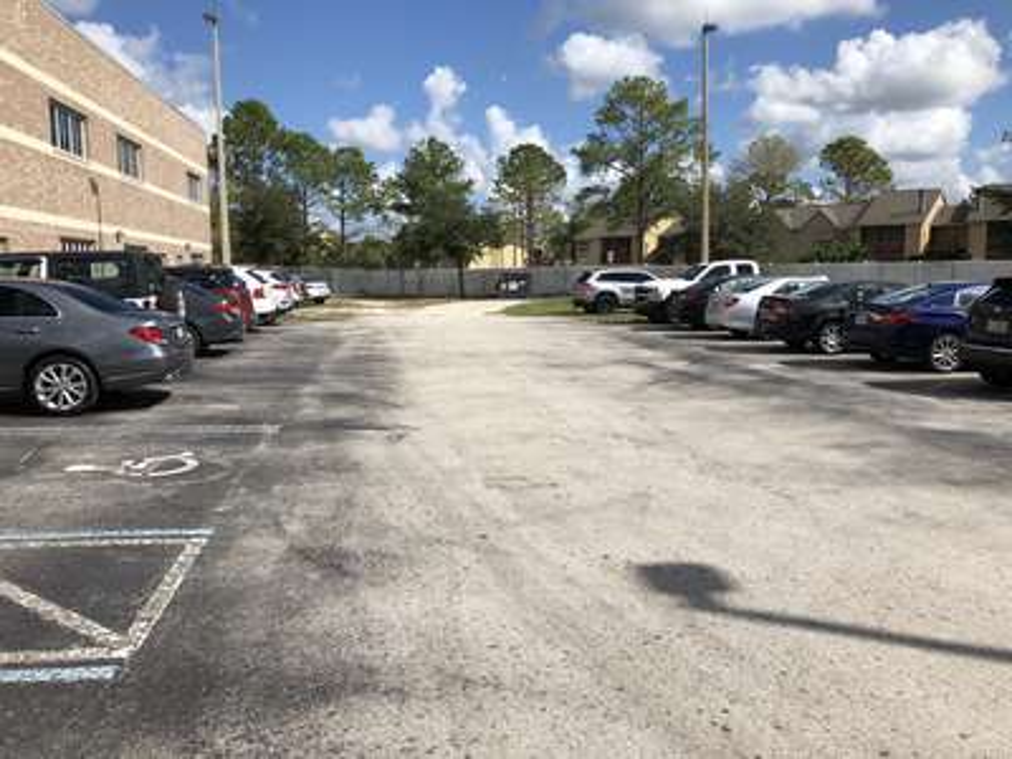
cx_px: 506
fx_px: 819
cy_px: 380
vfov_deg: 49.7
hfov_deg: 63.4
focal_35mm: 28
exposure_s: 1/3003
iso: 20
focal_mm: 4
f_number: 1.8
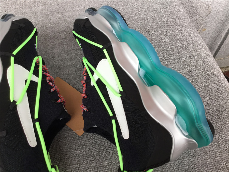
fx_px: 205
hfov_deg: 58.4
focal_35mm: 31
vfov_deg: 45.4
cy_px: 86
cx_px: 114
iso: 32
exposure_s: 1/100
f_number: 2.4
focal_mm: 3.3
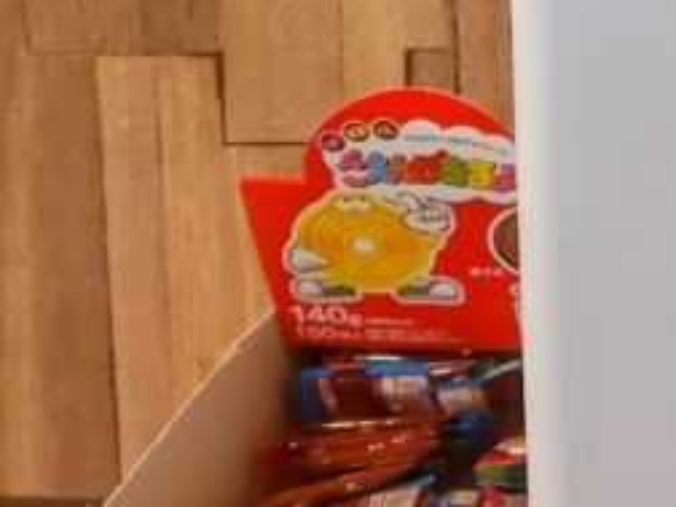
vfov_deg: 11.2
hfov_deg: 15.0
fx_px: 2285
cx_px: 1159
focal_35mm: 117
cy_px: -566
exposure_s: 1/50
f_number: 1.9
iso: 753
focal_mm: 5.6
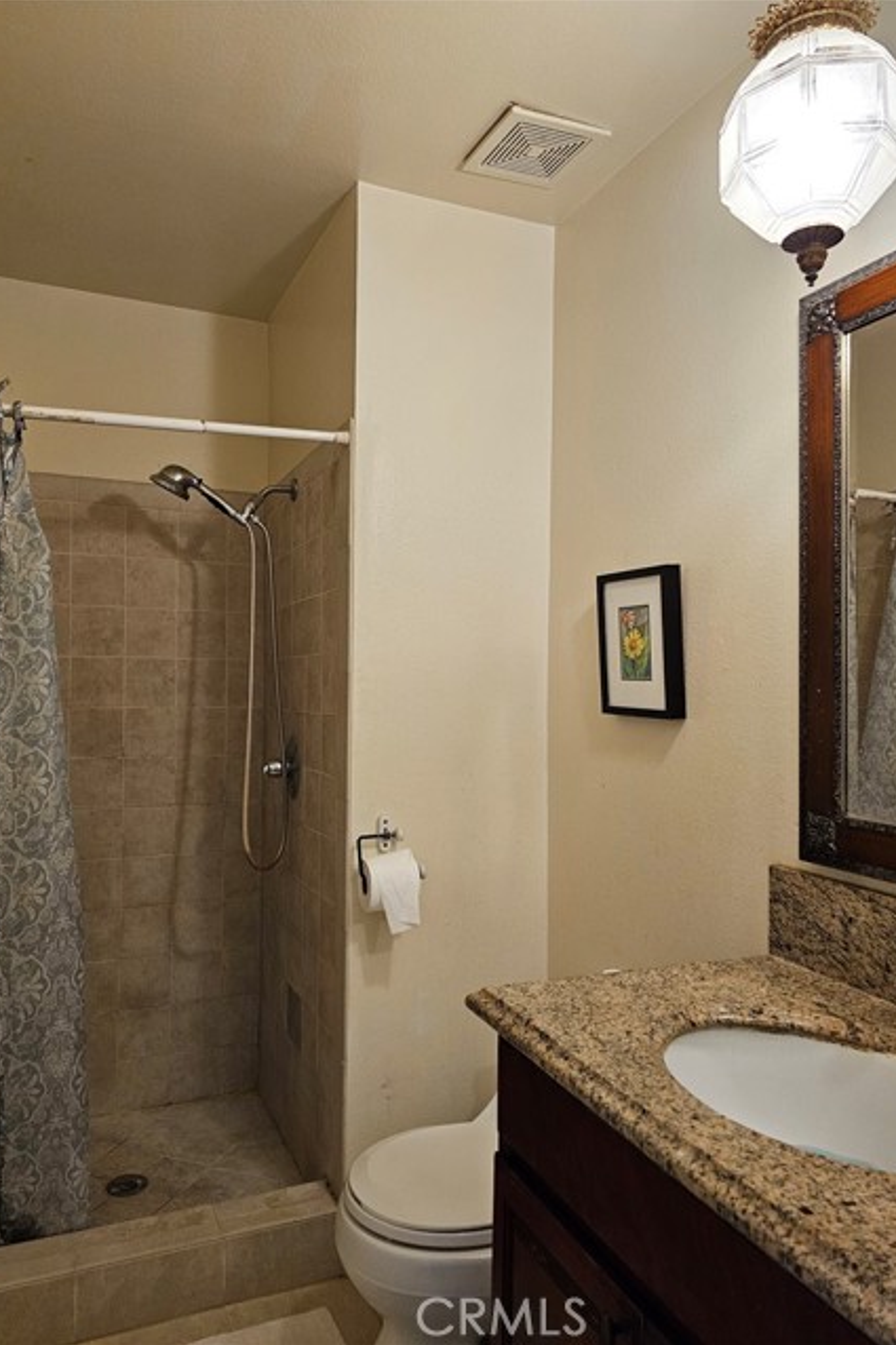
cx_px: 411
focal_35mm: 24
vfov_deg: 73.8
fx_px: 896
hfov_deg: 53.0
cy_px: 672
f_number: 1.7
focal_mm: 6.3
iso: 640
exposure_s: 1/120
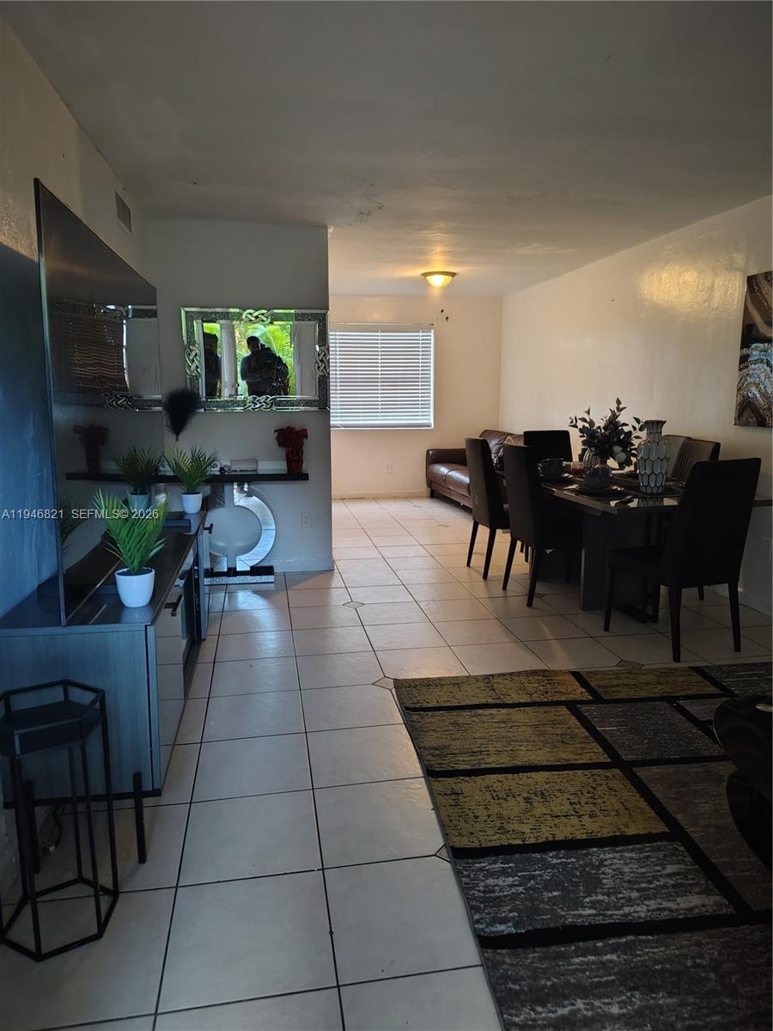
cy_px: 516
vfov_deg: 71.6
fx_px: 715
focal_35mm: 24
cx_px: 386
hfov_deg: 56.8
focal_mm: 5.56
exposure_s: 1/60
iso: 1703
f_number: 1.8
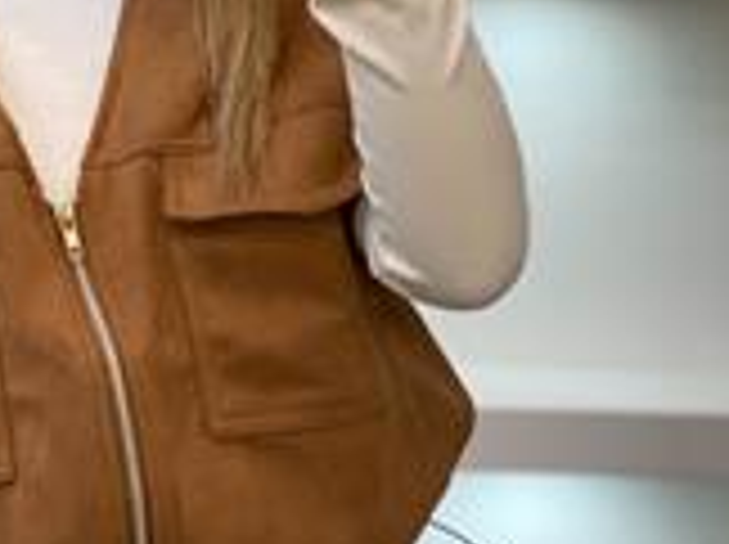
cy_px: -11
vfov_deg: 11.0
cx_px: 135
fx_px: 2797
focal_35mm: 133
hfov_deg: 14.8
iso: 80
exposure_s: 1/100
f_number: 2
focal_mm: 6
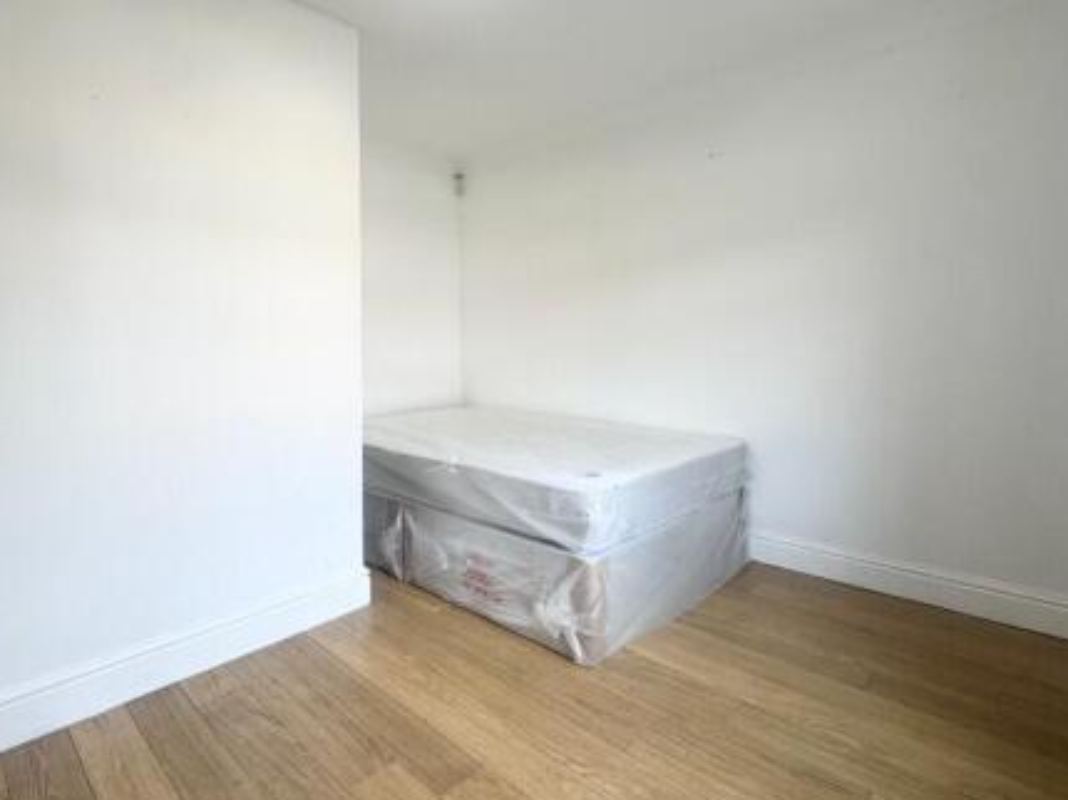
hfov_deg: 83.4
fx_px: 586
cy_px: 364
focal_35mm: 19
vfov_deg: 68.5
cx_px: 416
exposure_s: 1/109
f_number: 2.2
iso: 40
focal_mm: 2.22
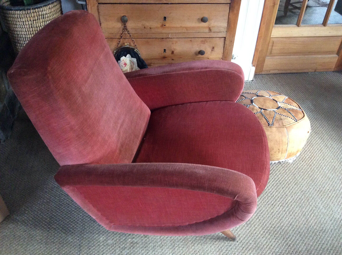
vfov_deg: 44.1
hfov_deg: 56.9
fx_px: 316
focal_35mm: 32
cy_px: 128
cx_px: 171
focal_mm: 3.3
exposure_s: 1/25
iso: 250
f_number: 2.4
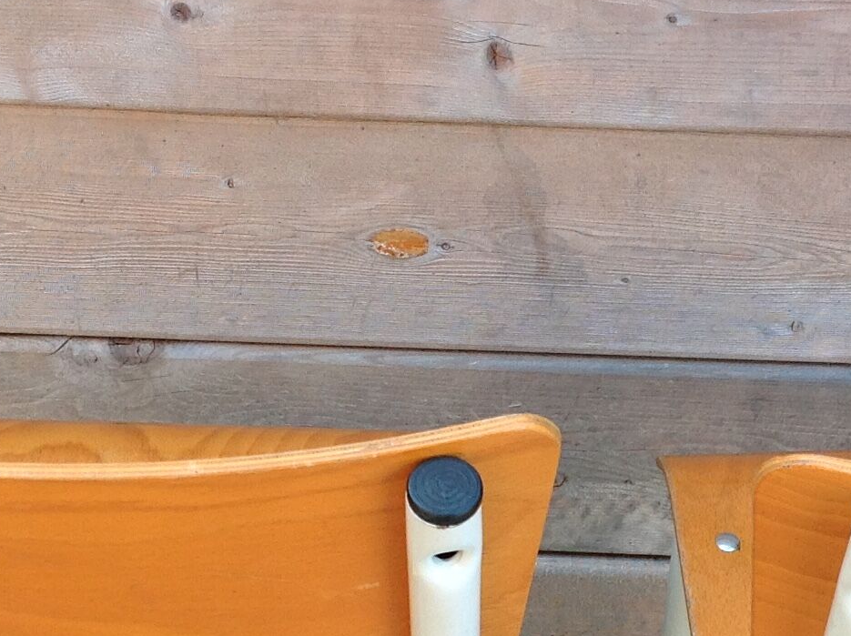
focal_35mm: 97
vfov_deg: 15.0
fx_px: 2382
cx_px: 554
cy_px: 611
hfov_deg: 20.2
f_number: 2.4
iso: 50
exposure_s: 1/120
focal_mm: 4.28
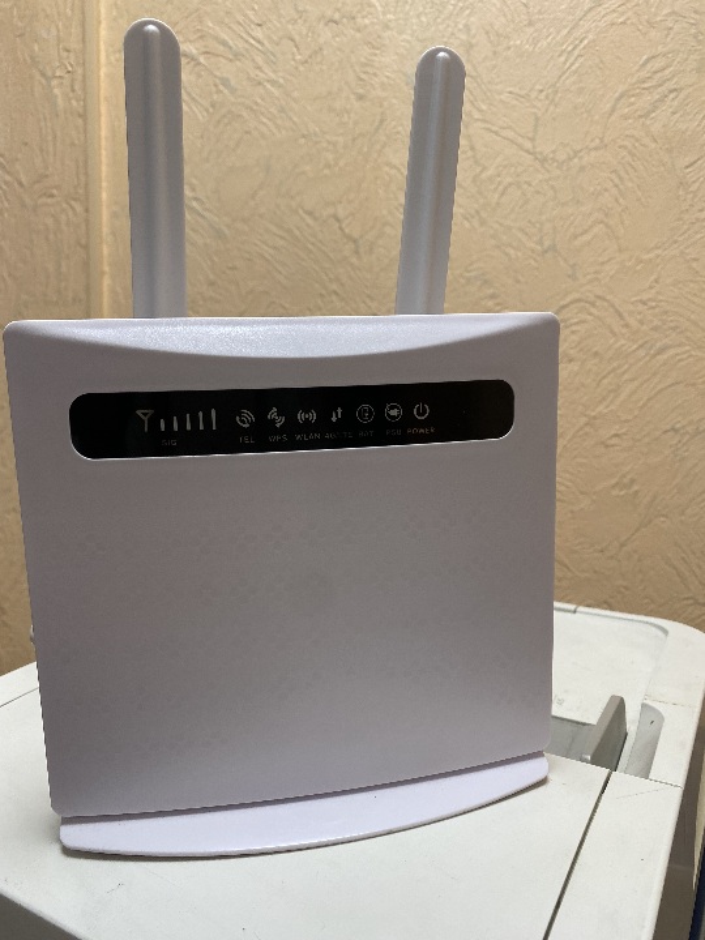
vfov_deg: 67.3
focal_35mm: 26
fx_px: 706
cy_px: 470
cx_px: 352
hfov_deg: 53.1
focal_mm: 4.25
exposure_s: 1/121
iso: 100
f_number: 1.8
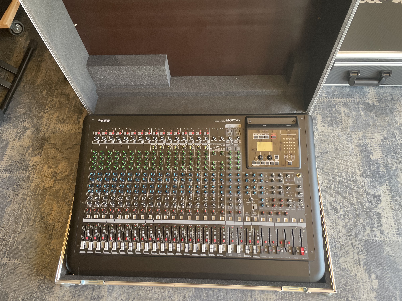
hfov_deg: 67.3
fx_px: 302
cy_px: 150
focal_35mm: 26
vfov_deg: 53.1
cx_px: 201
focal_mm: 4.2
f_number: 1.6
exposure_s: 1/60
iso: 125
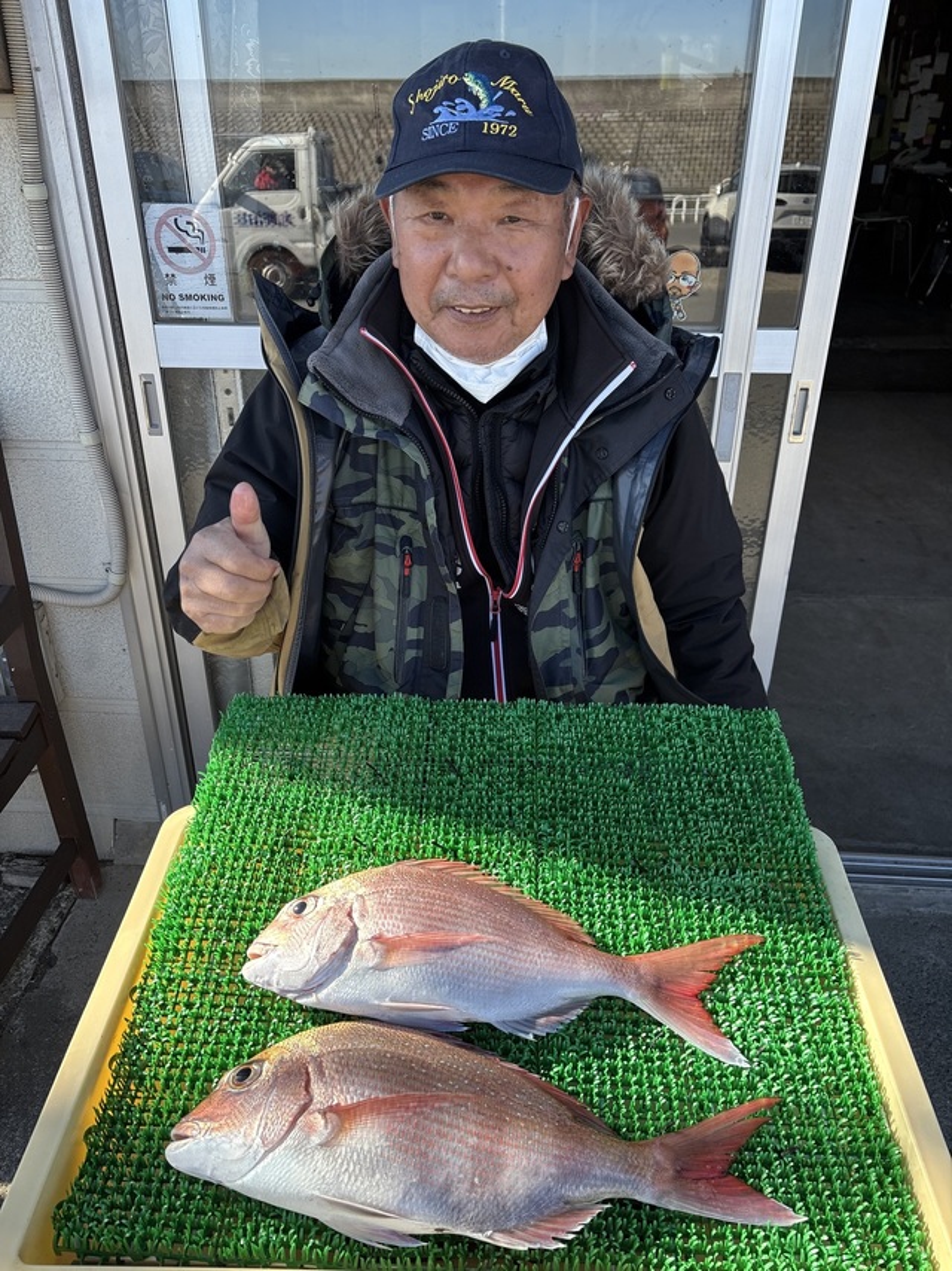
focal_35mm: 26
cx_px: 476
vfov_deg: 67.3
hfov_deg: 53.0
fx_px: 954
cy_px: 636
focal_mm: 5.96
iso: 50
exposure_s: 1/531
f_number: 1.6
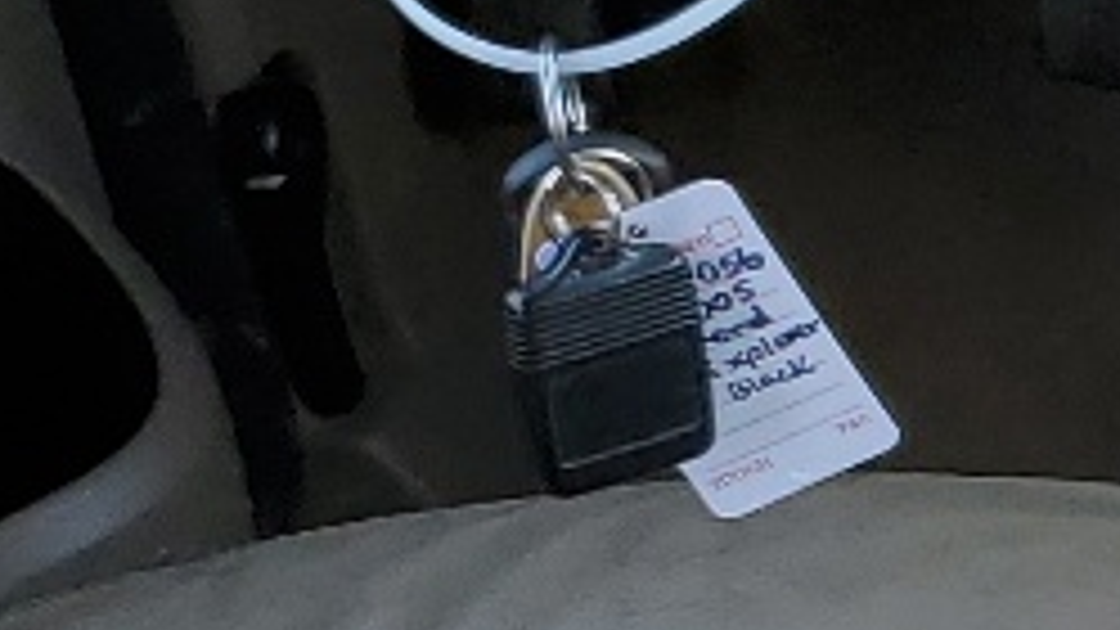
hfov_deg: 10.7
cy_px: 626
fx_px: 5404
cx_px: 2366
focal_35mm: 182
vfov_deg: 6.6
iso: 50
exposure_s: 1/294
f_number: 1.5
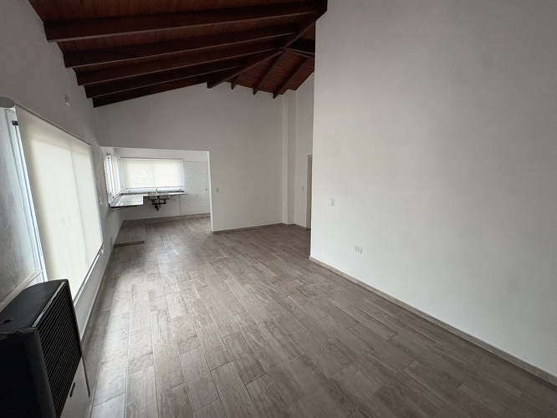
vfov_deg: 85.7
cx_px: 278
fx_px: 225
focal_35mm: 14
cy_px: 209
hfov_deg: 102.0
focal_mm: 2.22
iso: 250
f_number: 2.2
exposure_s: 1/82
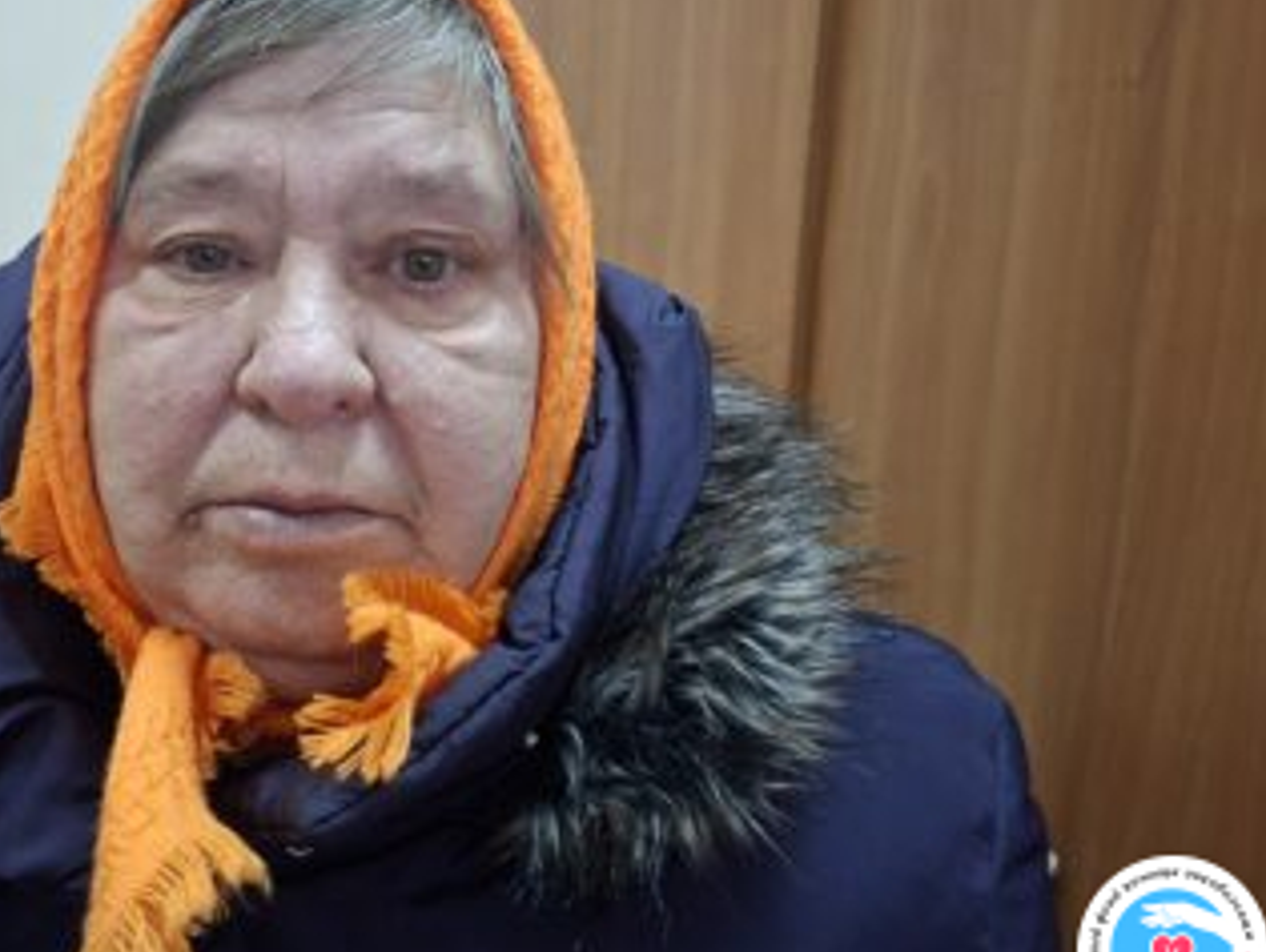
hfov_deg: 50.8
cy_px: 370
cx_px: 346
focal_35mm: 35
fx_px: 1282
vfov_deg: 40.5
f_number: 1.8
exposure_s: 1/25
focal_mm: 5.54
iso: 400
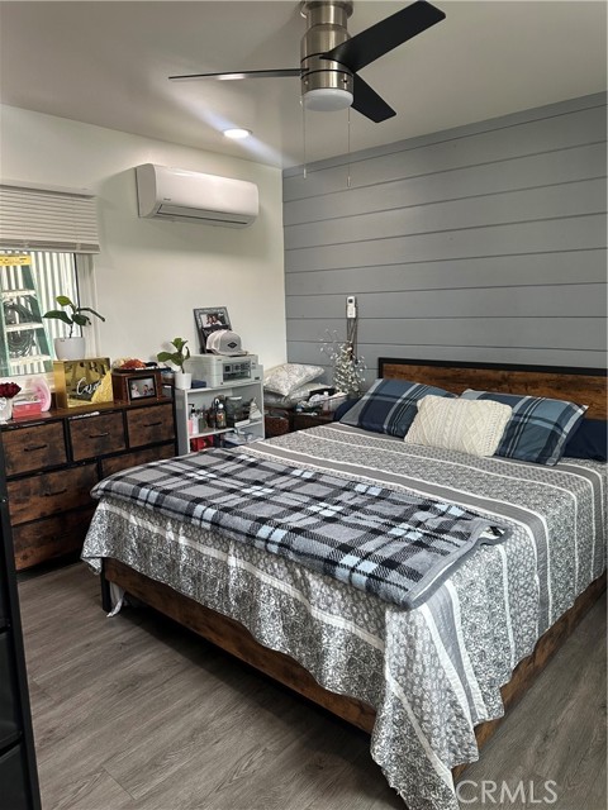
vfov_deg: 71.6
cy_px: 405
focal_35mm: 24
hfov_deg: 56.8
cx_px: 304
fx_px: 562
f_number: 1.78
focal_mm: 6.86
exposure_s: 1/60
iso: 200
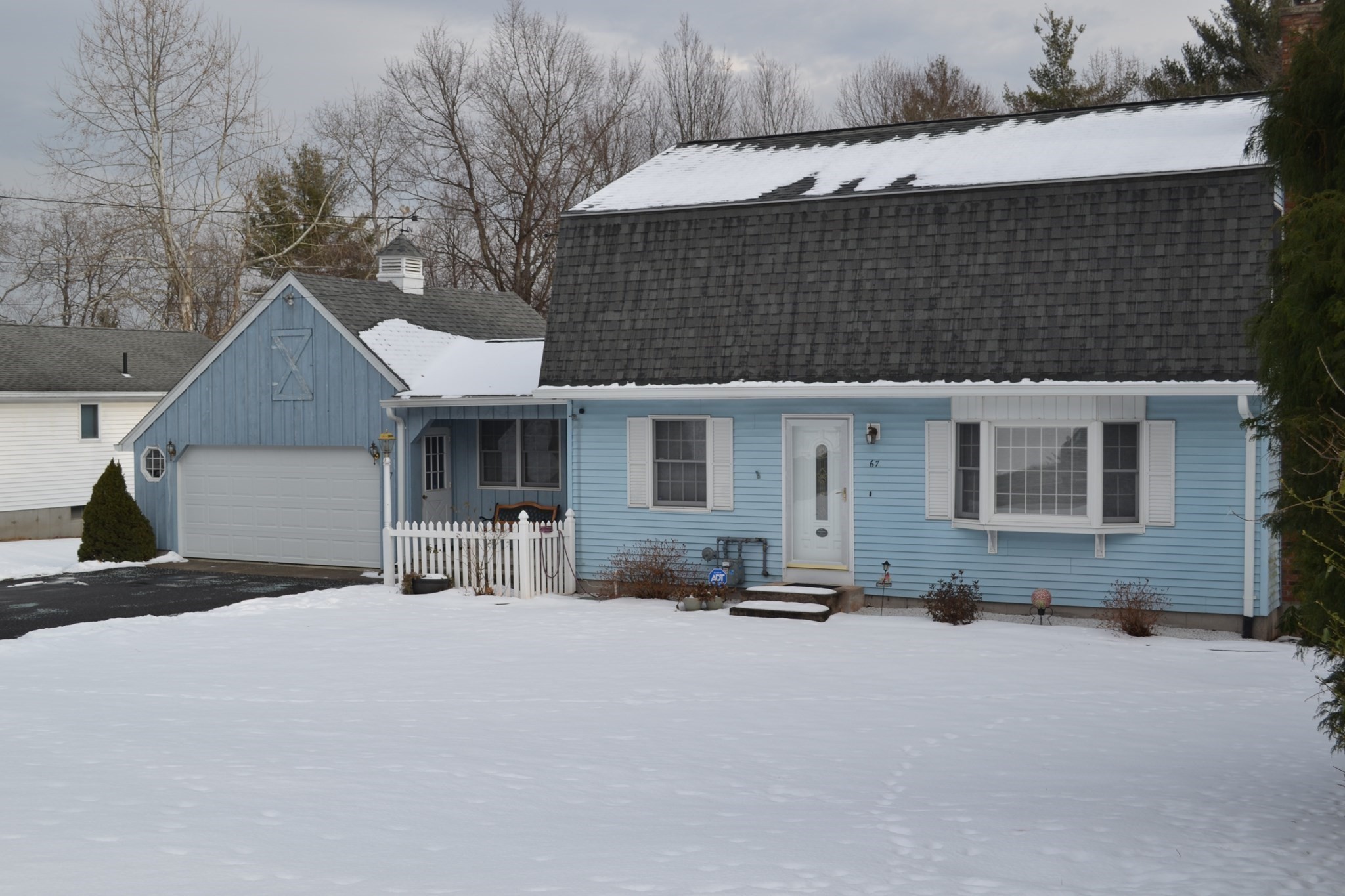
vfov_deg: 31.9
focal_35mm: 42
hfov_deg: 46.4
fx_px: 1569
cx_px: 672
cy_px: 448
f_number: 6.3
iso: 100
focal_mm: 28
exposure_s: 1/160
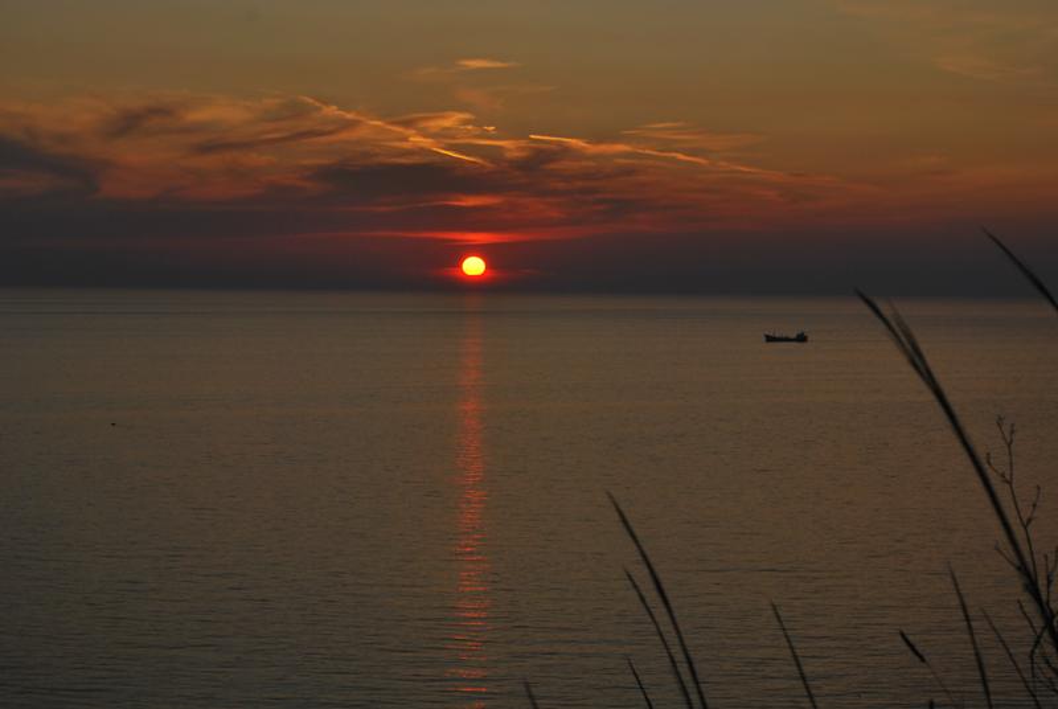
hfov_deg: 24.6
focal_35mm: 82
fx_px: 2428
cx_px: 529
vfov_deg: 16.6
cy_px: 354
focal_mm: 55
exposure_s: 1/320
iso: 100
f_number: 8
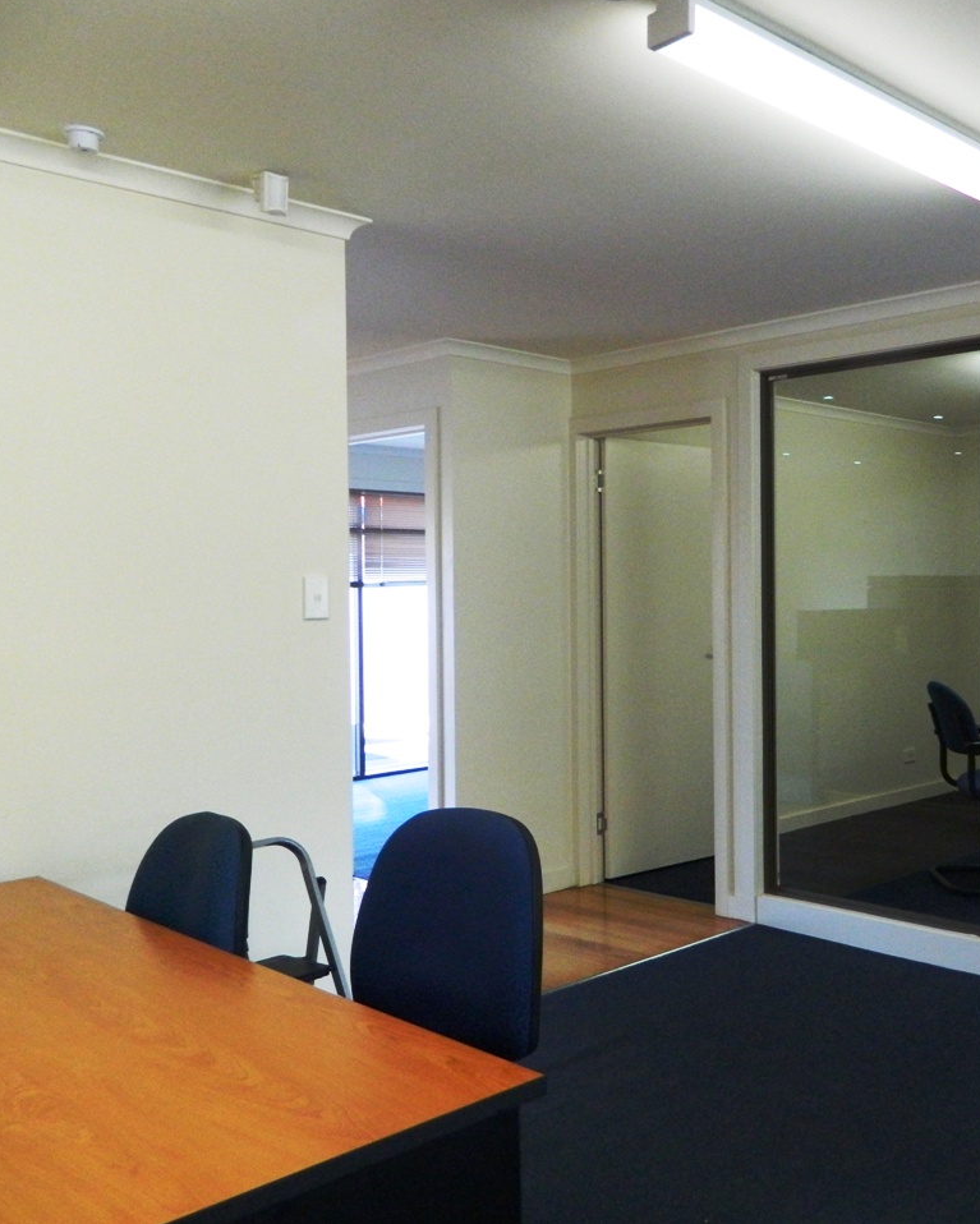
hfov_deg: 42.8
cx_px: 762
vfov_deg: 54.2
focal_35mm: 33
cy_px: 604
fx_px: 1196
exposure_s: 1/125
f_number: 3.1
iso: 400
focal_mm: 4.5
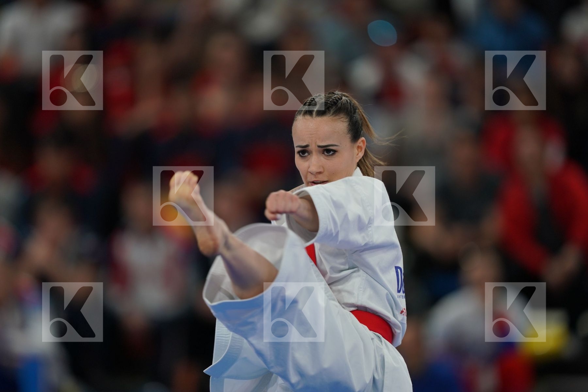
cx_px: 294
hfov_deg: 5.2
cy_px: 196
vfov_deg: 3.4
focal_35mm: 400
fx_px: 6533
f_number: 2.8
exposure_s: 1/320
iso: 500
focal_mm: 400
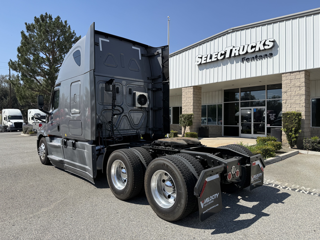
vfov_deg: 56.8
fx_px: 222
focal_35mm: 24
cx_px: 160
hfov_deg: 71.6
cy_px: 120
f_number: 1.78
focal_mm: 6.76
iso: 80
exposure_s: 1/4167
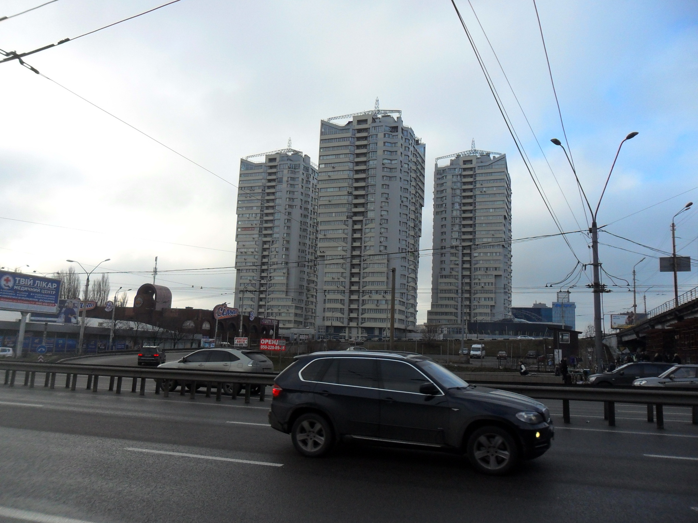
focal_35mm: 27
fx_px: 544
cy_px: 262
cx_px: 349
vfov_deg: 51.4
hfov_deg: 65.3
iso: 100
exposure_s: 1/1000
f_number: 3.5
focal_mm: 4.9
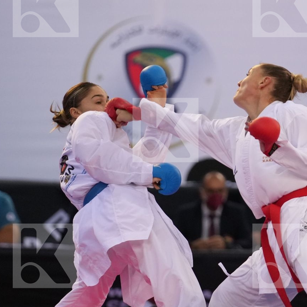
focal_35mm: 529
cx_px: 285
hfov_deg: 3.3
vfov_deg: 3.3
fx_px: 5308
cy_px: 130
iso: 2000
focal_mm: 200
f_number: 2.8
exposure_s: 1/1000
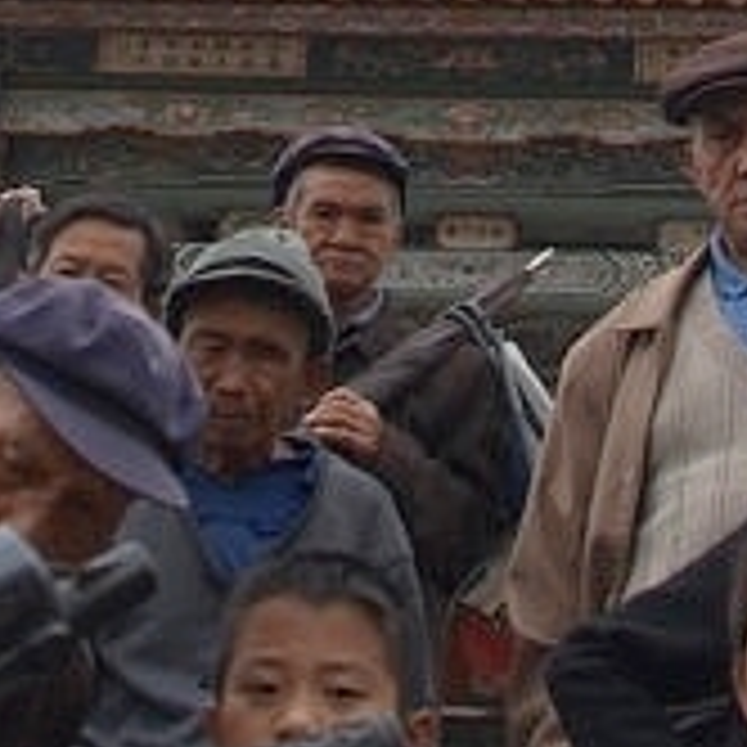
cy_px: -245
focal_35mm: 111
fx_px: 2710
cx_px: 450
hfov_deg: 15.7
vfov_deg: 14.9
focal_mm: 18
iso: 200
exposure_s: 1/250
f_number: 8
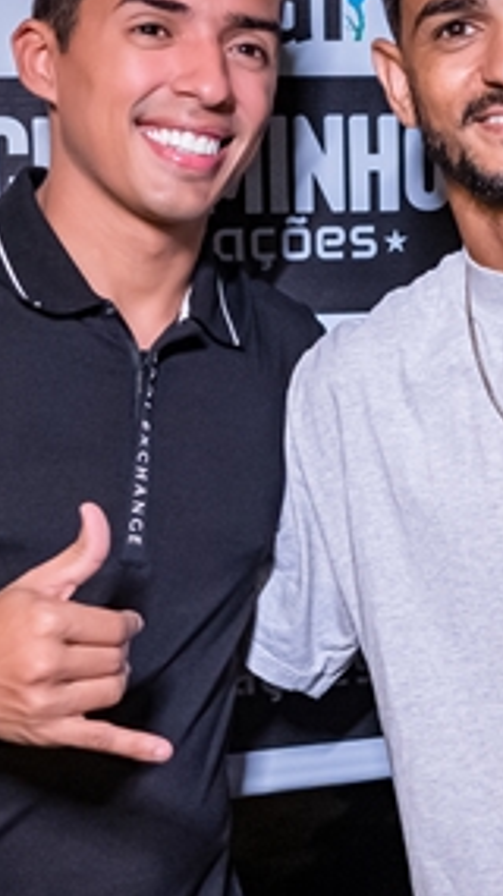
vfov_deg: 21.8
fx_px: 2327
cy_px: 459
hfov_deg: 12.3
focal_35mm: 98
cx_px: 442
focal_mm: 24
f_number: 2.8
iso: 2500
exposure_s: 1/320
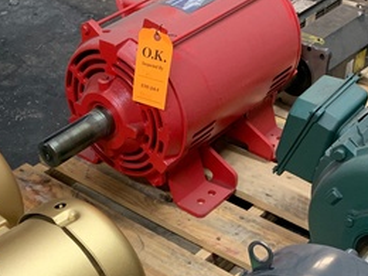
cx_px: 161
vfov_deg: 22.2
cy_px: 268
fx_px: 680
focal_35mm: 64
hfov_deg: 30.2
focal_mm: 4.25
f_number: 1.8
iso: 250
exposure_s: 1/60
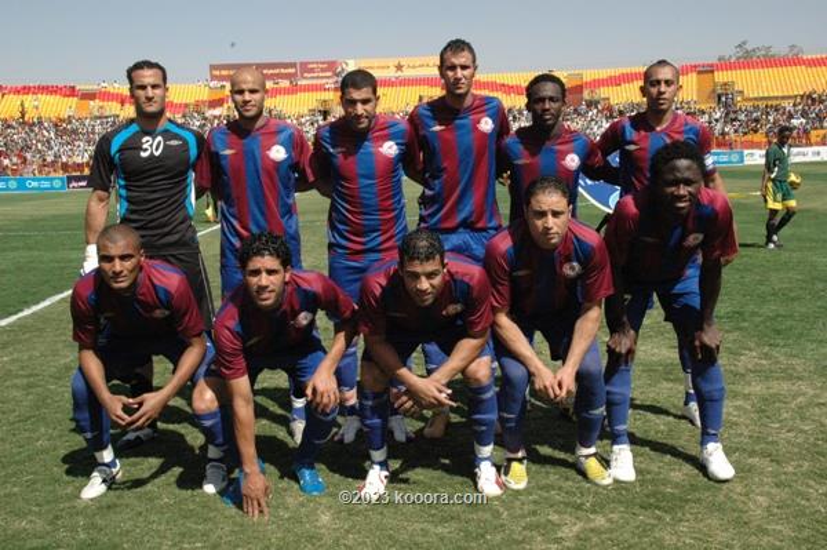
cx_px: 414
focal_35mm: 39
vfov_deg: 34.2
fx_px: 895
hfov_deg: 49.6
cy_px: 275
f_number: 16
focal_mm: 26
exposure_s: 1/800
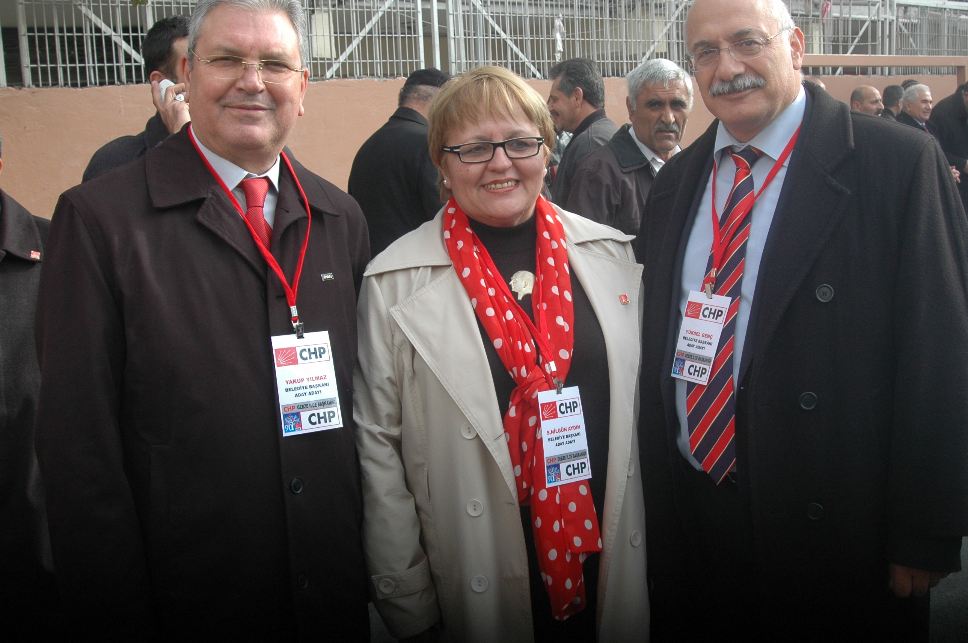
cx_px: 526
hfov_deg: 46.4
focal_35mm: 42
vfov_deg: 31.8
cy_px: 307
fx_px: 1128
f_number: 7.1
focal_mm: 24
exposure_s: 1/200
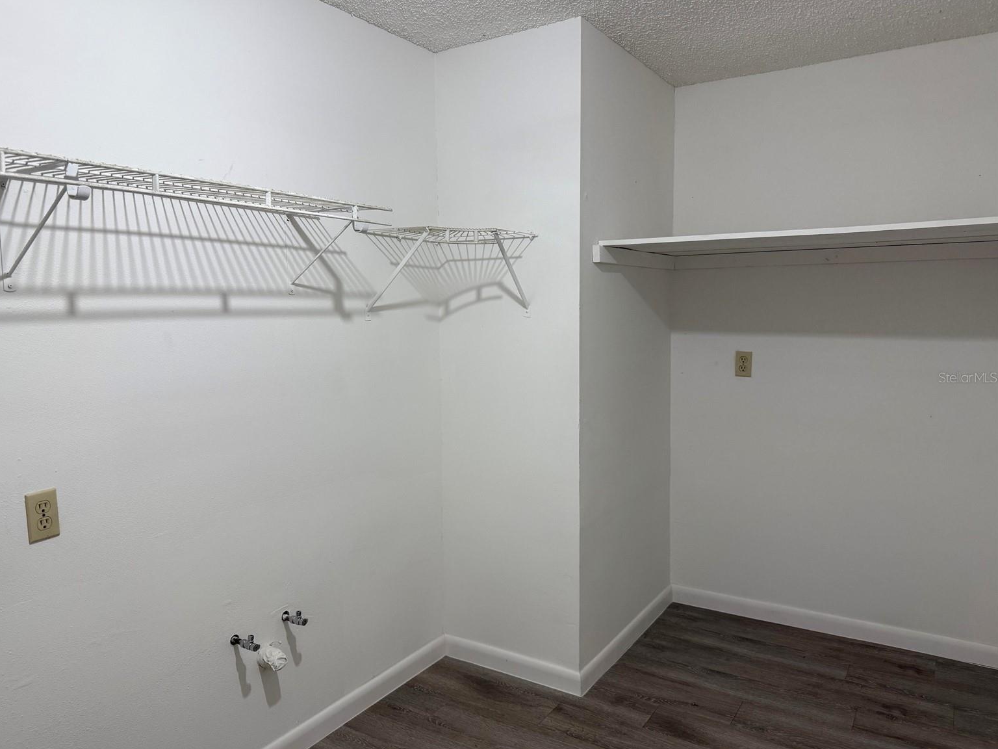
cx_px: 480
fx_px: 721
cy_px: 377
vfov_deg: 54.9
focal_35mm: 25
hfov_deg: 69.4
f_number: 1.78
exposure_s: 1/120
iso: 200
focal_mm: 6.76
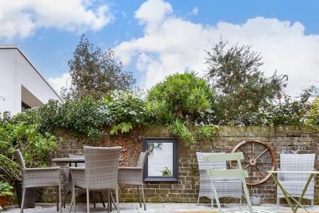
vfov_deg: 38.4
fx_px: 292
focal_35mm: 33
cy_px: 171
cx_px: 124
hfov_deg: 56.7
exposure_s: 1/50
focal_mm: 10
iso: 400
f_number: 7.1
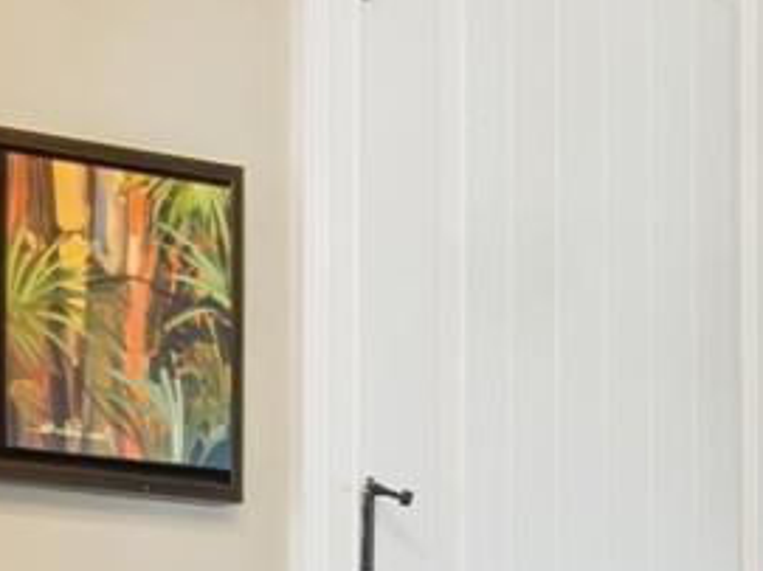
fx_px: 2600
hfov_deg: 14.4
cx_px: -662
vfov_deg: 11.8
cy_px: 942
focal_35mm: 118
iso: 3200
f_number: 11
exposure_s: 1/13
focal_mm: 10
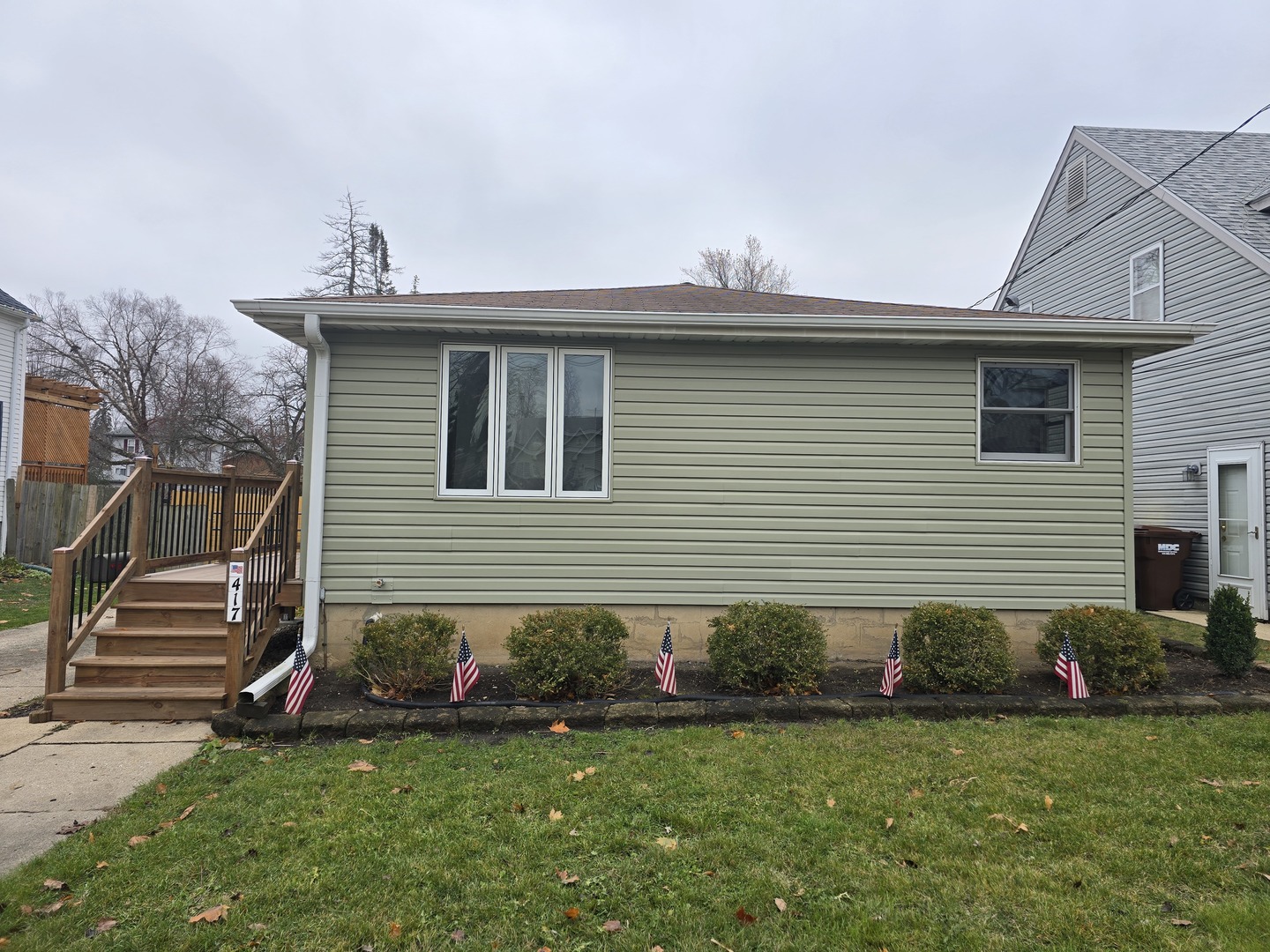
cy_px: 476
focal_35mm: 23
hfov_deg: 73.9
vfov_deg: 58.9
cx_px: 635
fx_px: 844
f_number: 1.7
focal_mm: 6.3
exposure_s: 1/262
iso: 12
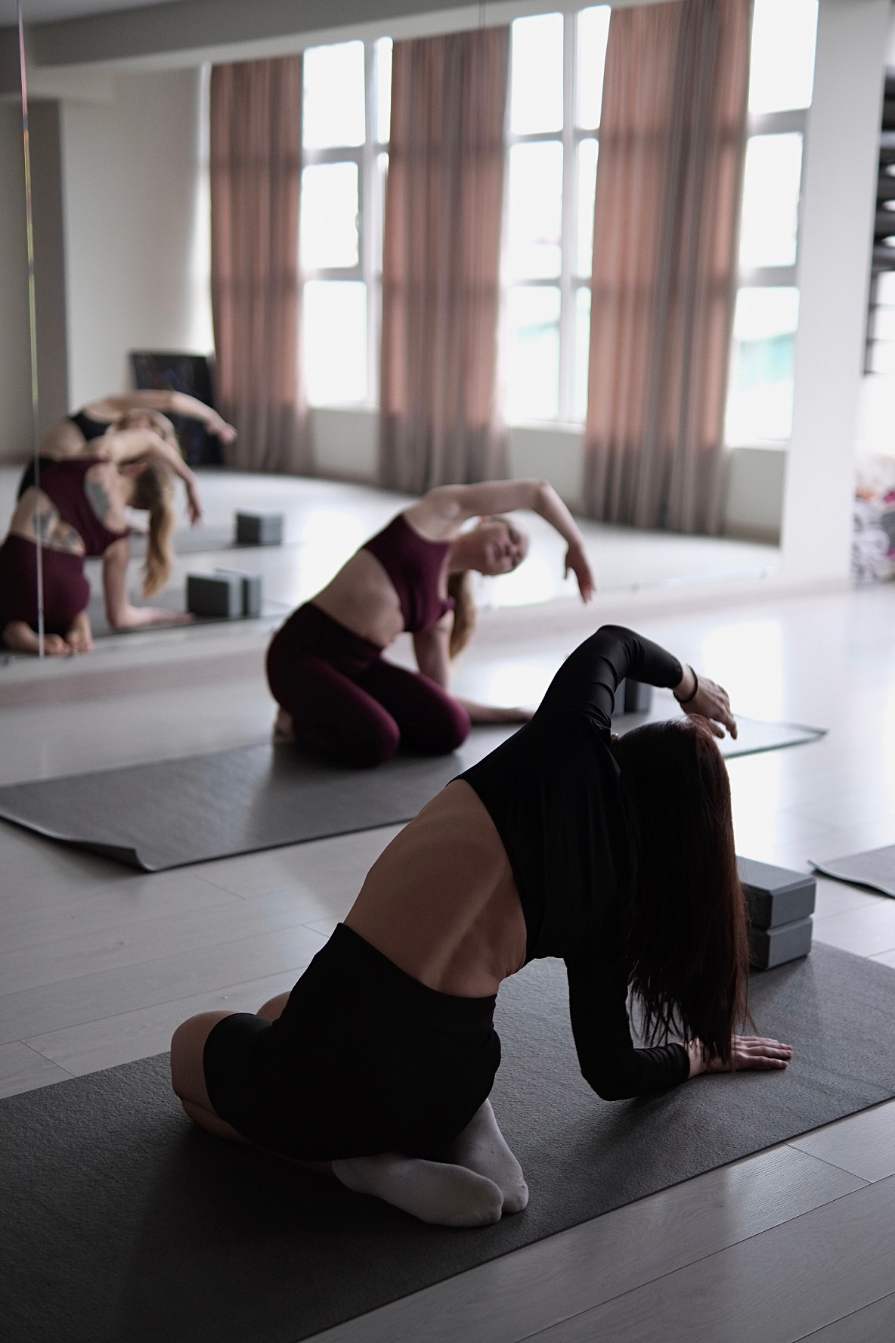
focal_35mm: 50
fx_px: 1864
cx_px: 448
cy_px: 672
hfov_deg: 27.0
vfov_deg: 39.6
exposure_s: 1/250
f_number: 1.4
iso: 500
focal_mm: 33
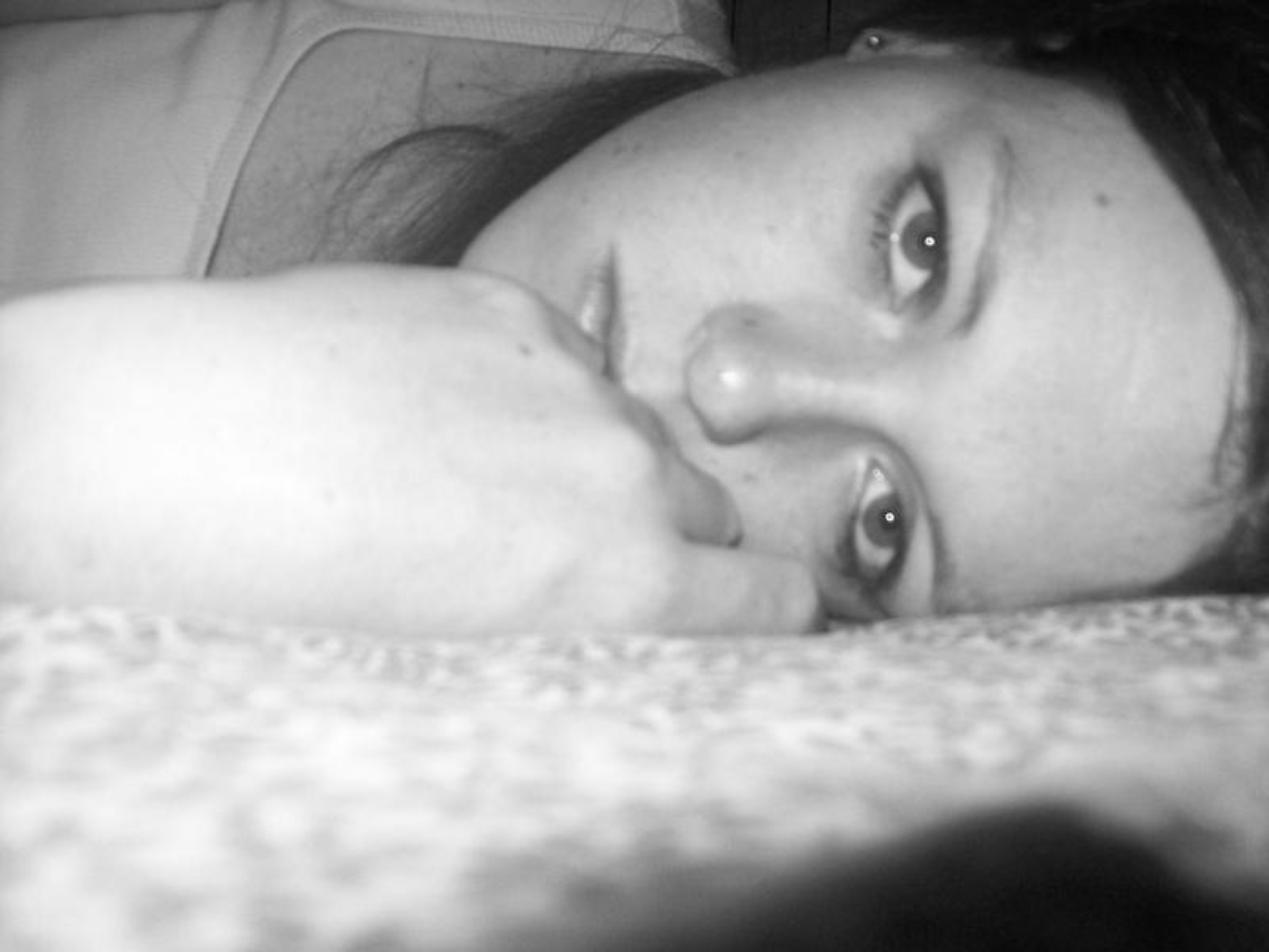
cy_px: 476
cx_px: 634
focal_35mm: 36
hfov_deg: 51.4
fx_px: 1320
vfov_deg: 39.7
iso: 200
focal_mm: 6
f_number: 2.7
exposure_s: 1/64
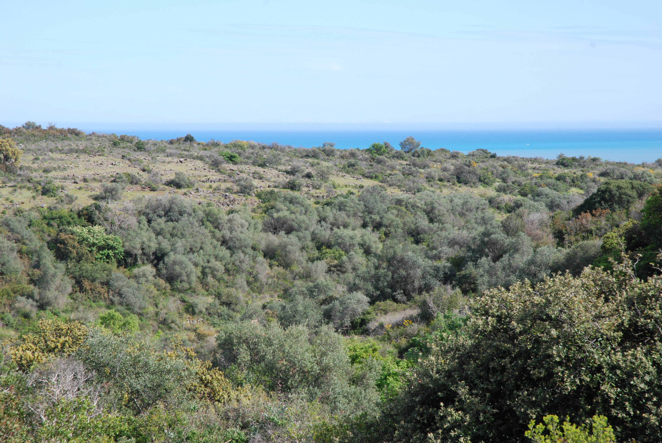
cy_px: 222
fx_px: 1933
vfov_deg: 13.1
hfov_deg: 19.4
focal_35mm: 105
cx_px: 331
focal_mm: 70
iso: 200
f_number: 14
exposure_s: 1/100
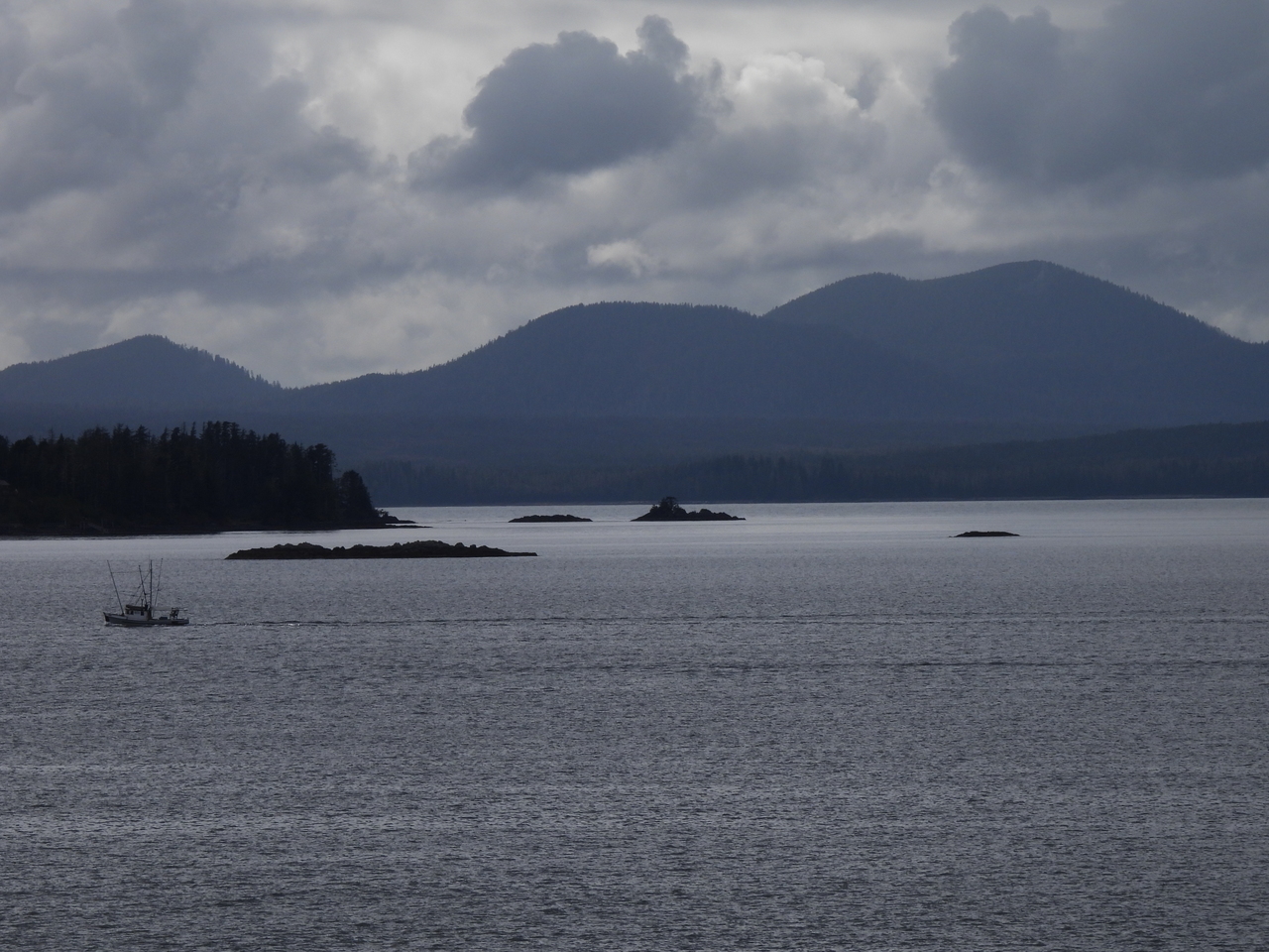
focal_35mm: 220
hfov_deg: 9.0
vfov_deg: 6.8
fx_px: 8065
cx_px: 634
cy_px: 476
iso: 100
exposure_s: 1/1600
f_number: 5.6
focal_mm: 39.3
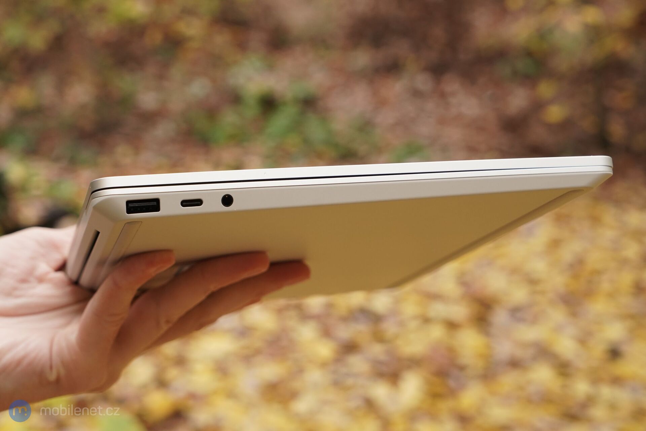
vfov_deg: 23.8
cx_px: 323
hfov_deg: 35.1
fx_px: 1023
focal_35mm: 57
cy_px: 216
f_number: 7.1
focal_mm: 57
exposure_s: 1/125
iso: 1250
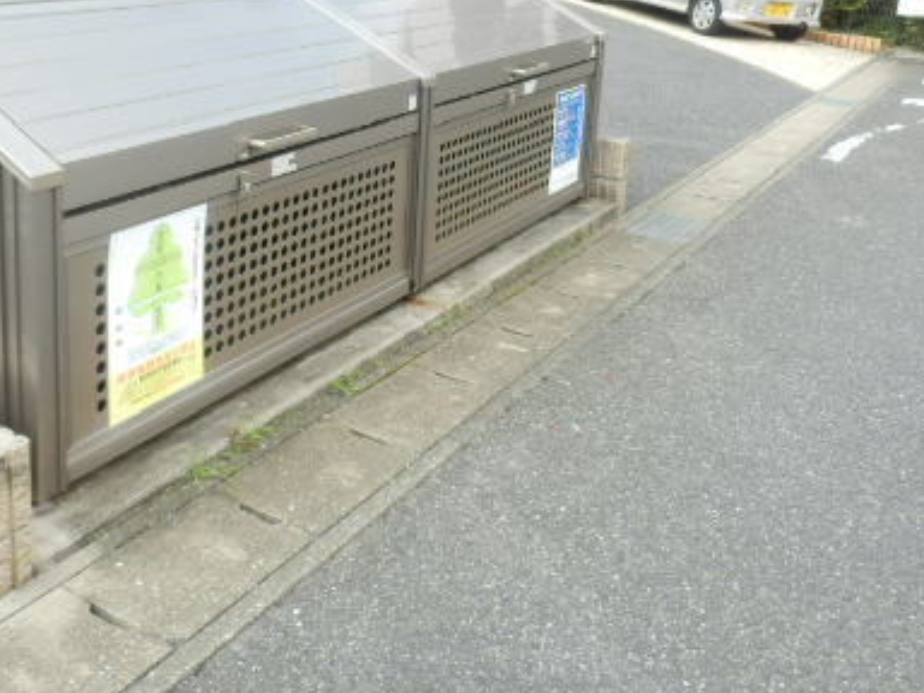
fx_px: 1068
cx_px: 320
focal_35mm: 40
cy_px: 123
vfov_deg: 34.7
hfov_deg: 46.2
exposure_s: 1/200
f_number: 3
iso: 80
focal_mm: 4.2
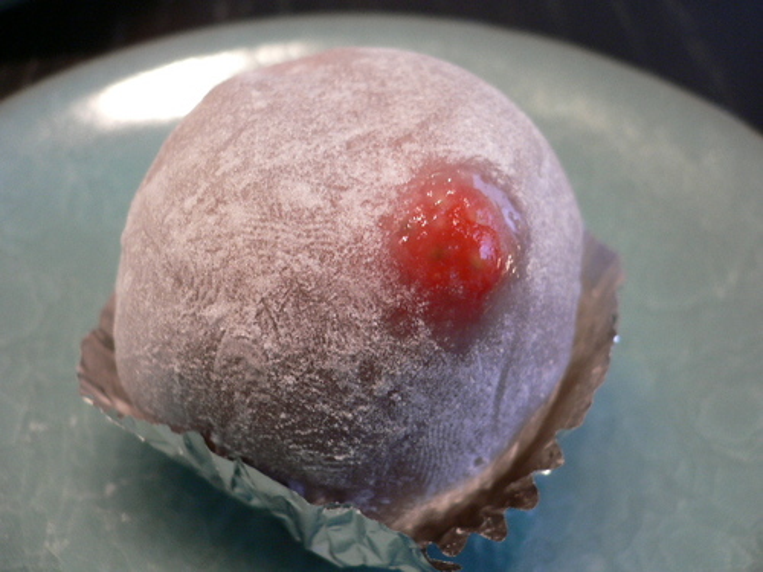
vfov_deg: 40.7
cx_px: 382
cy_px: 286
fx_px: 771
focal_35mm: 35
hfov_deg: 52.6
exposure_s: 1/8
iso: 100
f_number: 2.8
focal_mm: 5.8
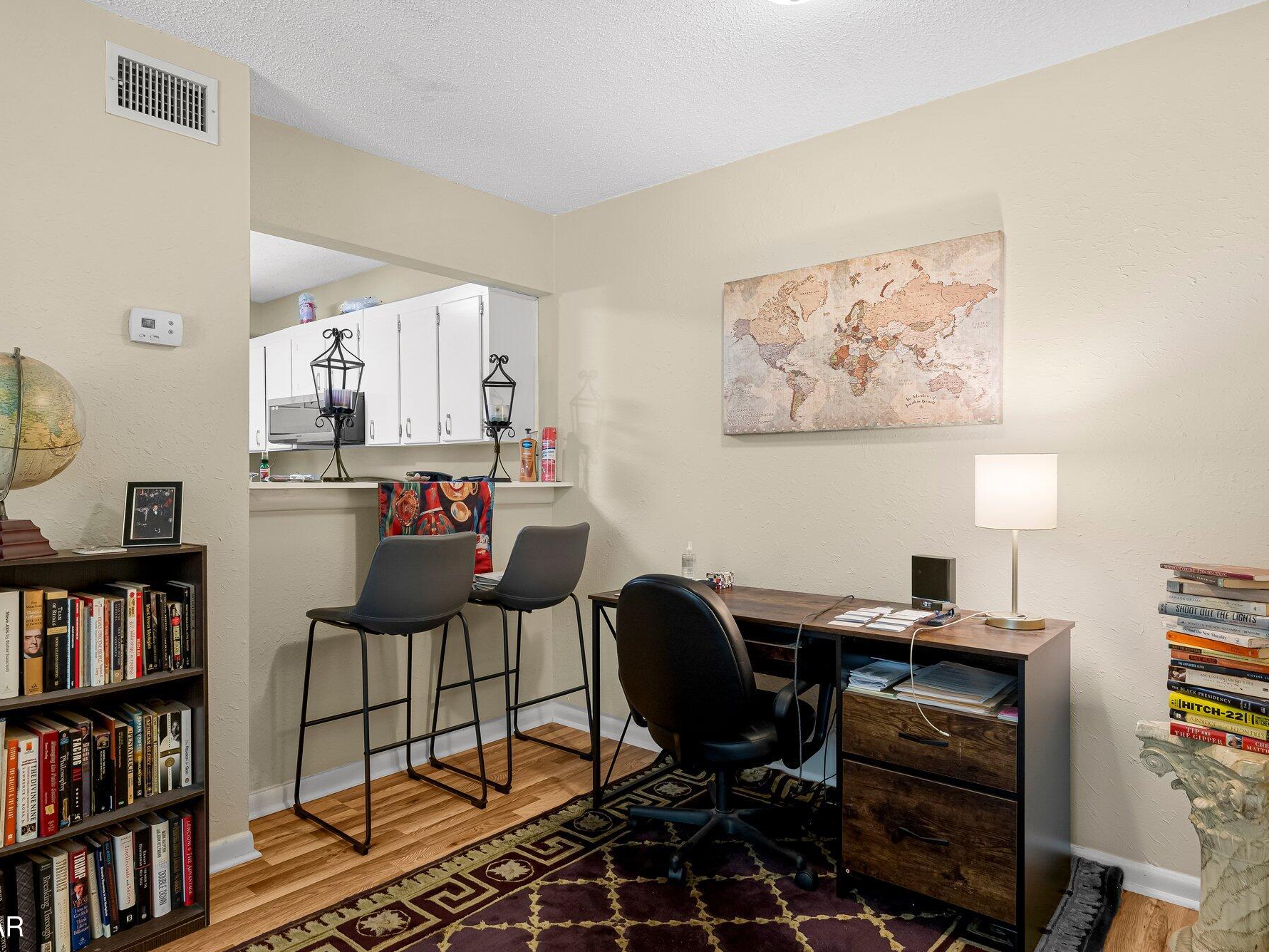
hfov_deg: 78.6
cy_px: 485
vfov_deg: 63.2
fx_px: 774
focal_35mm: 21
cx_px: 590
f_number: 8
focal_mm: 19.1
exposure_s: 1/4
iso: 400
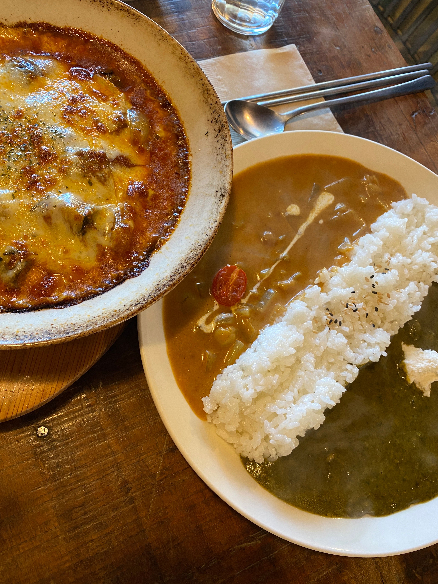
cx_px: 219
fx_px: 439
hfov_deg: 53.1
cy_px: 292
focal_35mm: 26
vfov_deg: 67.3
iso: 125
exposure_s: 1/60
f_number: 1.8
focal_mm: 4.25
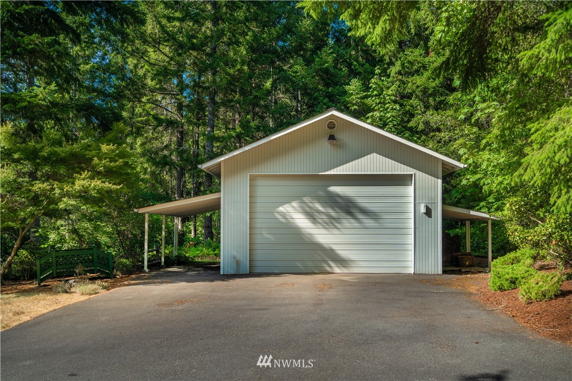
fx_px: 556
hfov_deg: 54.4
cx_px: 286
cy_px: 190
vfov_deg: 37.9
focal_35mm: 35
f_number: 6.3
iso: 100
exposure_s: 1/80
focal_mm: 35
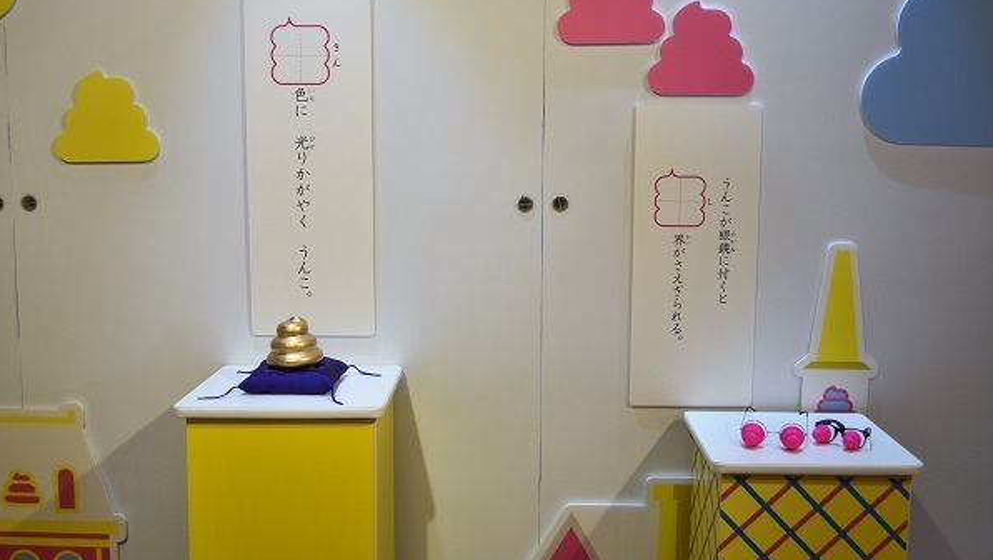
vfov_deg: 29.0
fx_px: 1080
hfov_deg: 49.4
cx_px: 495
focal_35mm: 41
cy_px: 242
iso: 400
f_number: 4.2
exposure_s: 1/80
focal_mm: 26
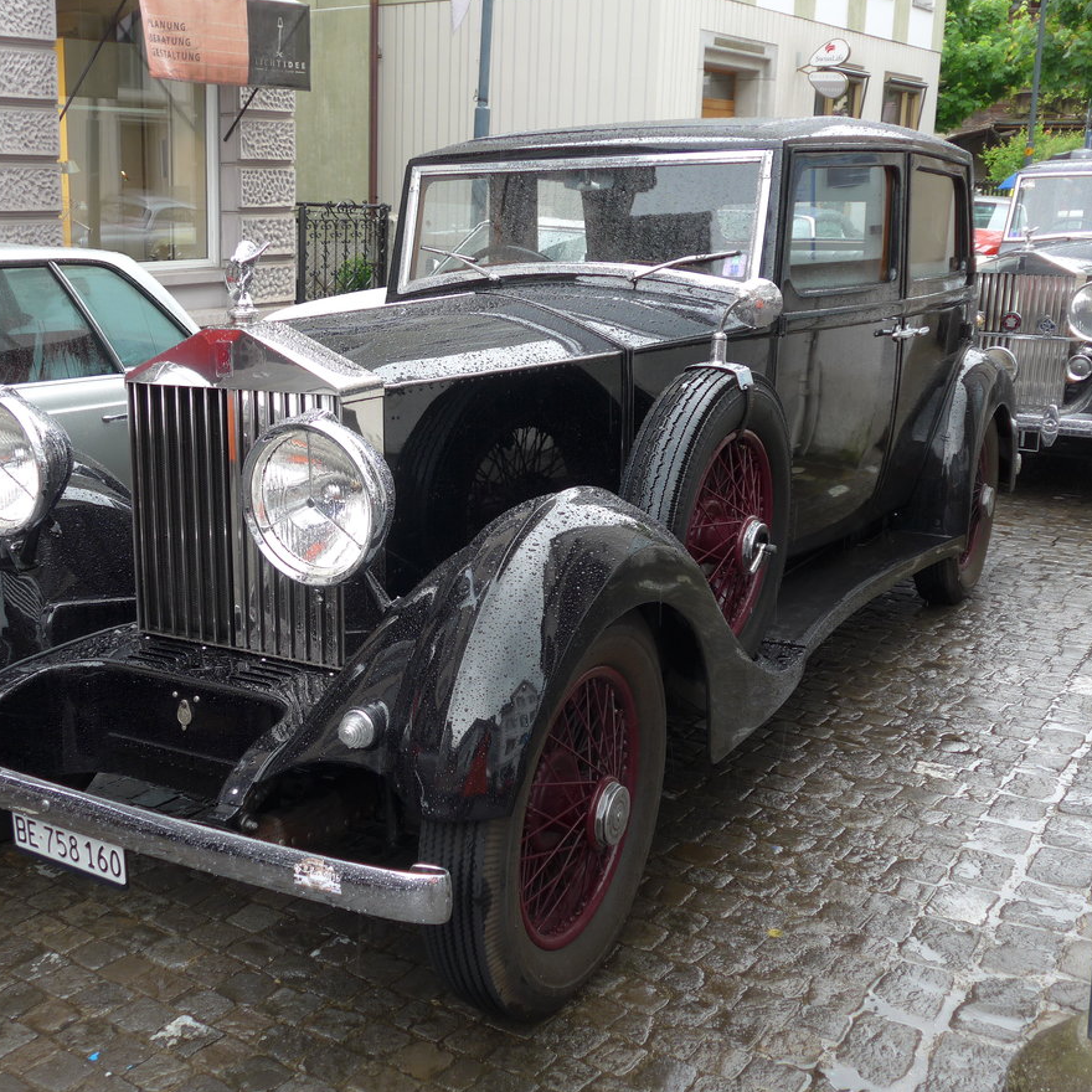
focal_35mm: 41
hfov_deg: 40.5
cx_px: 376
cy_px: 551
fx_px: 1463
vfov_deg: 40.9
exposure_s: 1/100
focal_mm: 7
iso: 80
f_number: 2.3
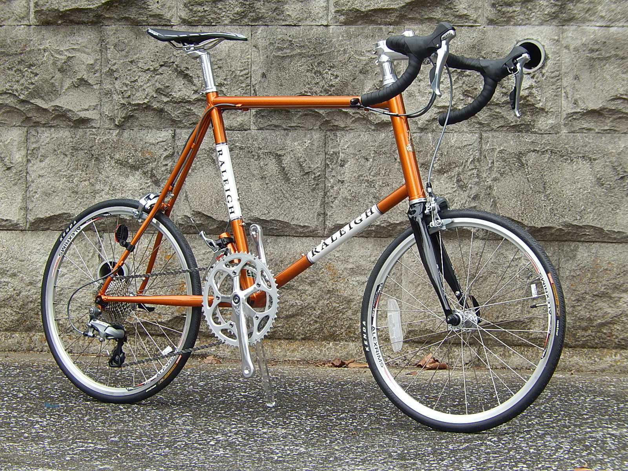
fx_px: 3066
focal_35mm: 169
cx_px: 314
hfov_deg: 11.7
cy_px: 236
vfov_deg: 8.8
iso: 125
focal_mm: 30.3
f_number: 5.7
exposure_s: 1/50
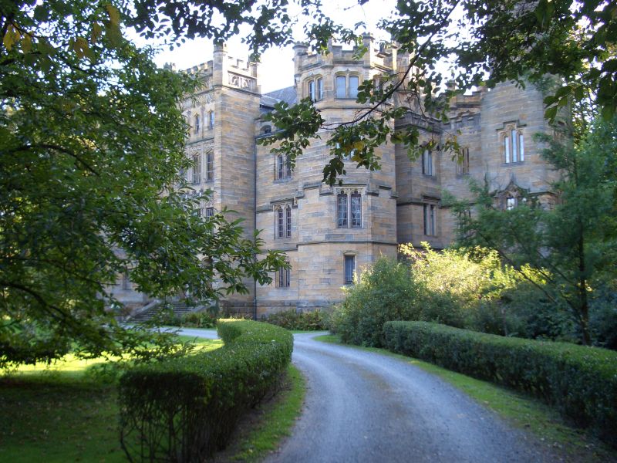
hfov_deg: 45.8
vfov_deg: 35.1
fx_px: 731
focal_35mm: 41
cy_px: 232
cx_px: 308
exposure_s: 1/80
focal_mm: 6.8
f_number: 2.8
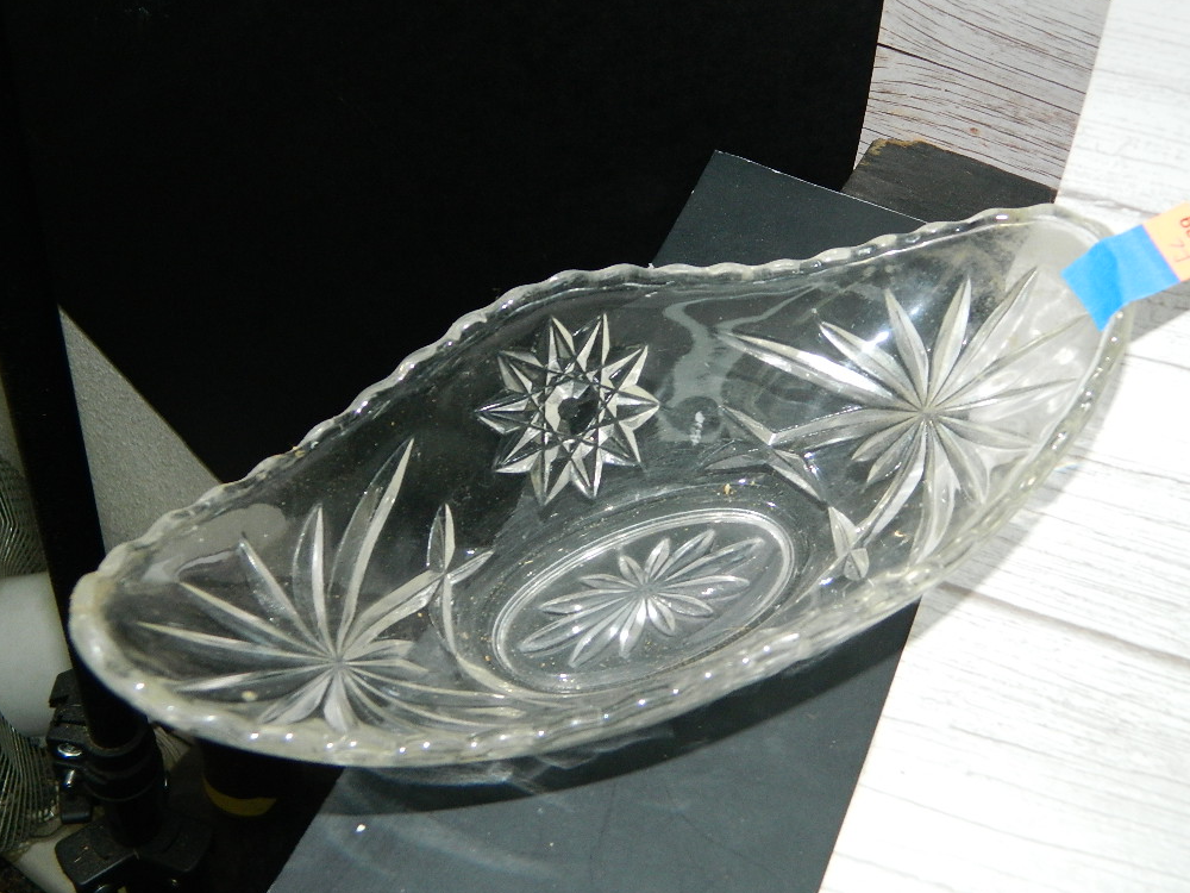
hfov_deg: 44.8
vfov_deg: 34.3
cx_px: 590
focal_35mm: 42
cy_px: 442
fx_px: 1444
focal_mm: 7.3
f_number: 9.8
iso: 200
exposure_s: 1/40
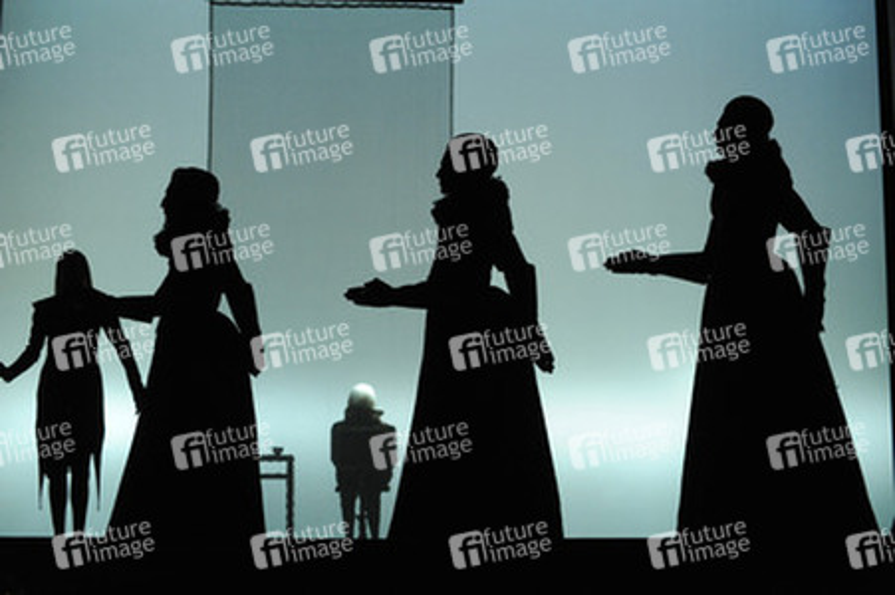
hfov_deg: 28.9
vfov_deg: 19.4
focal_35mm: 70
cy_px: 298
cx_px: 448
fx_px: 1739
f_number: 5.6
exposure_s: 1/400
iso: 5000
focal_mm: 70
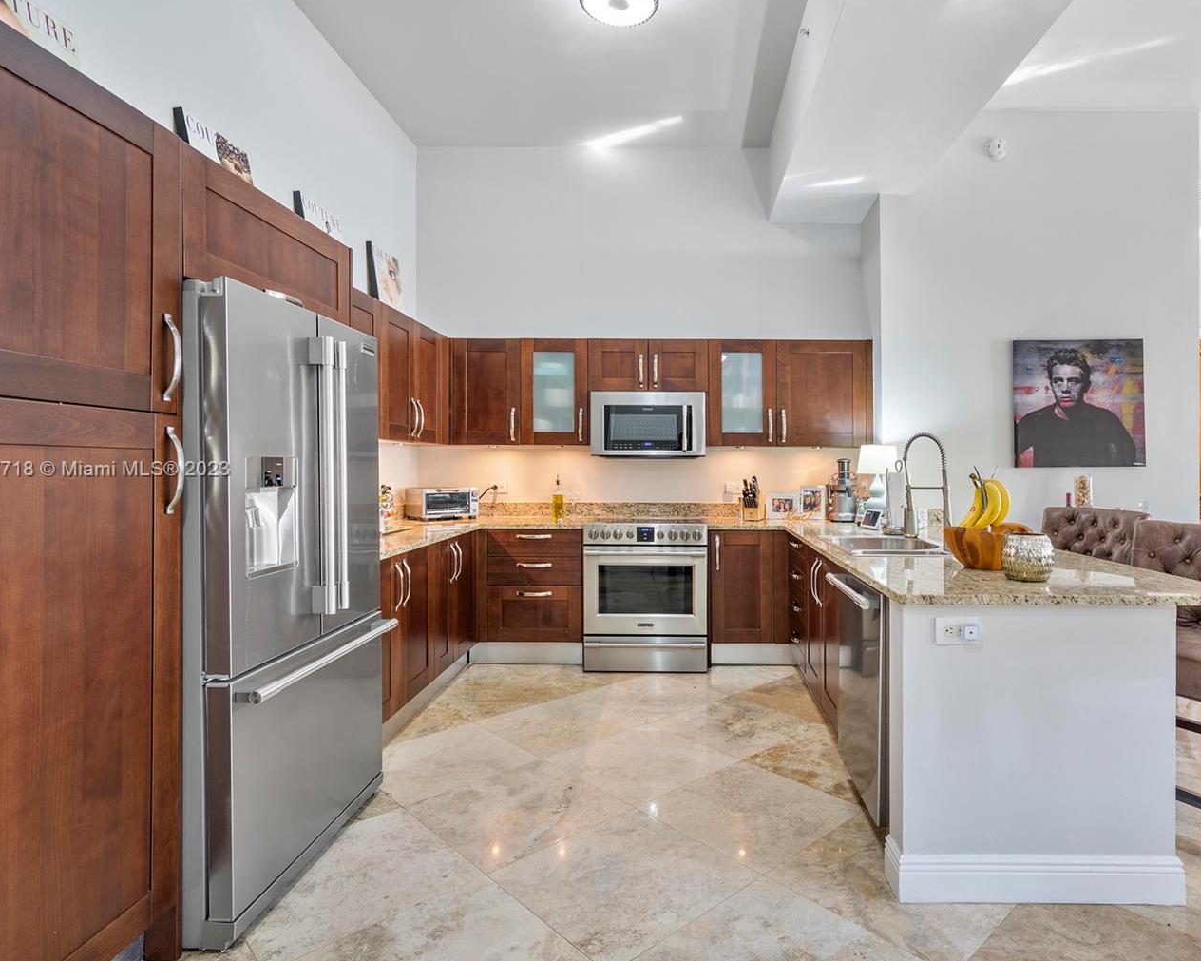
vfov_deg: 70.8
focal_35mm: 19
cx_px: 686
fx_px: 675
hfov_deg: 82.8
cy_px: 471
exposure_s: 1/4
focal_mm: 16
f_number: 8
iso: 320
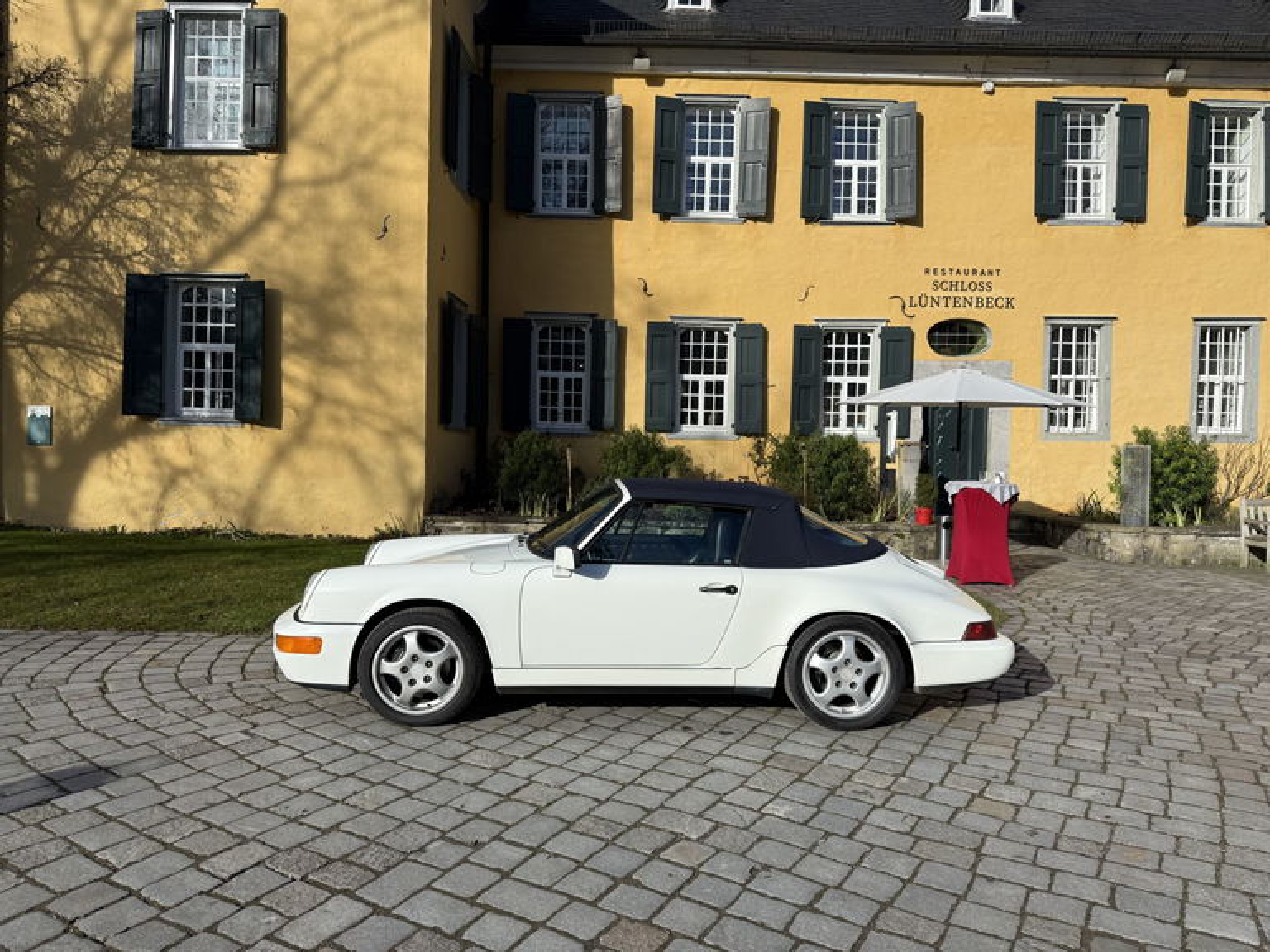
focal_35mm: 24
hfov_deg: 71.6
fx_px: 881
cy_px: 476
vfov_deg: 56.8
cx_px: 635
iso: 80
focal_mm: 6.76
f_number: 1.78
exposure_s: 1/5319
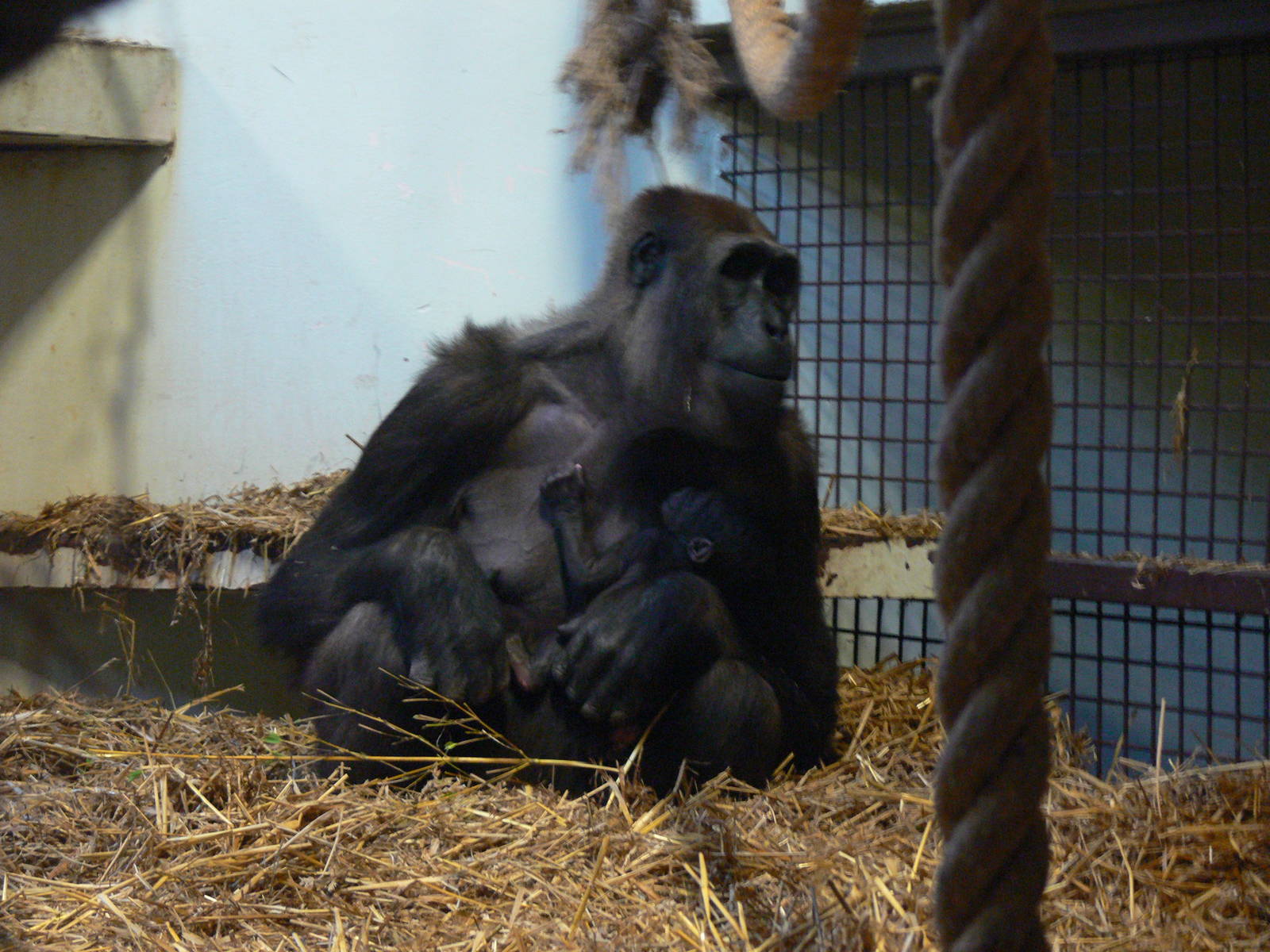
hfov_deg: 17.7
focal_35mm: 111
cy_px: 476
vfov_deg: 13.3
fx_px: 4072
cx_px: 635
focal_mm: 23.5
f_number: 3.6
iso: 200
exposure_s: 1/4
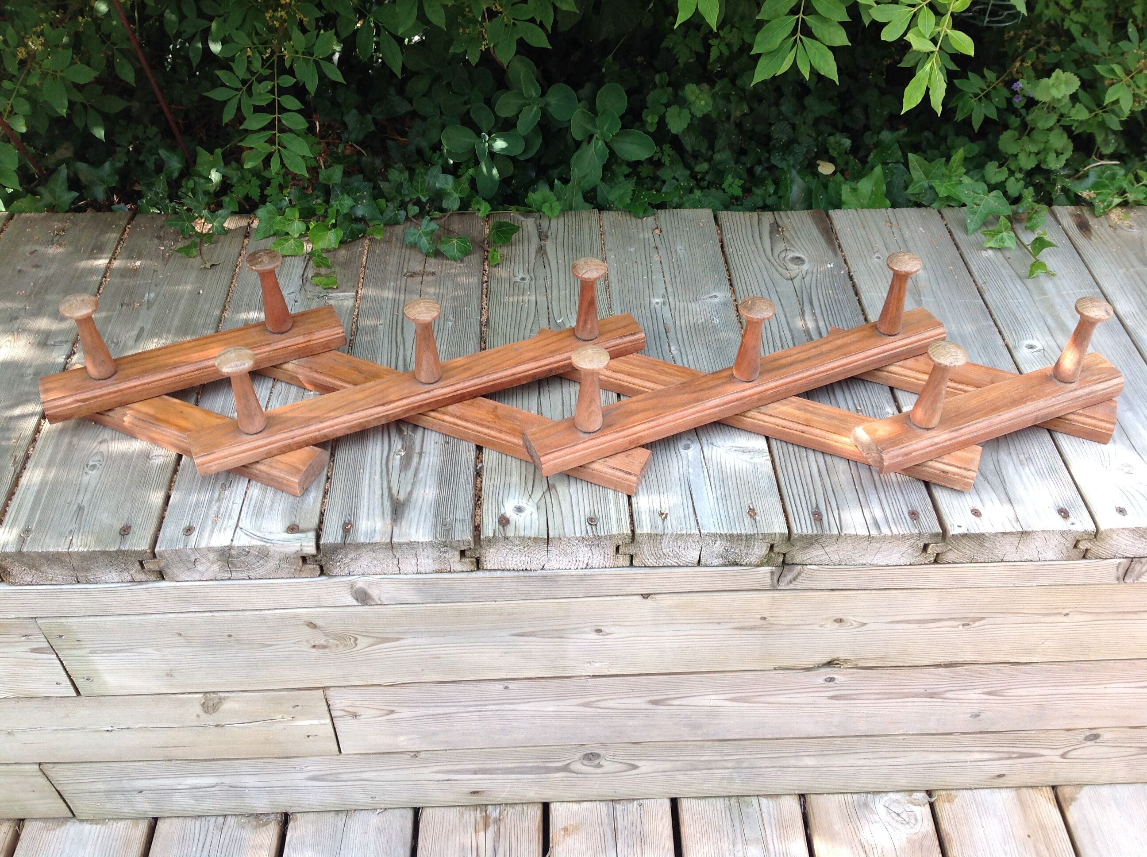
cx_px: 574
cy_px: 428
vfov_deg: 40.6
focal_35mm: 35
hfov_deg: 52.7
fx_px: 1158
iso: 50
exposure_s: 1/148
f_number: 2.4
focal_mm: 4.28
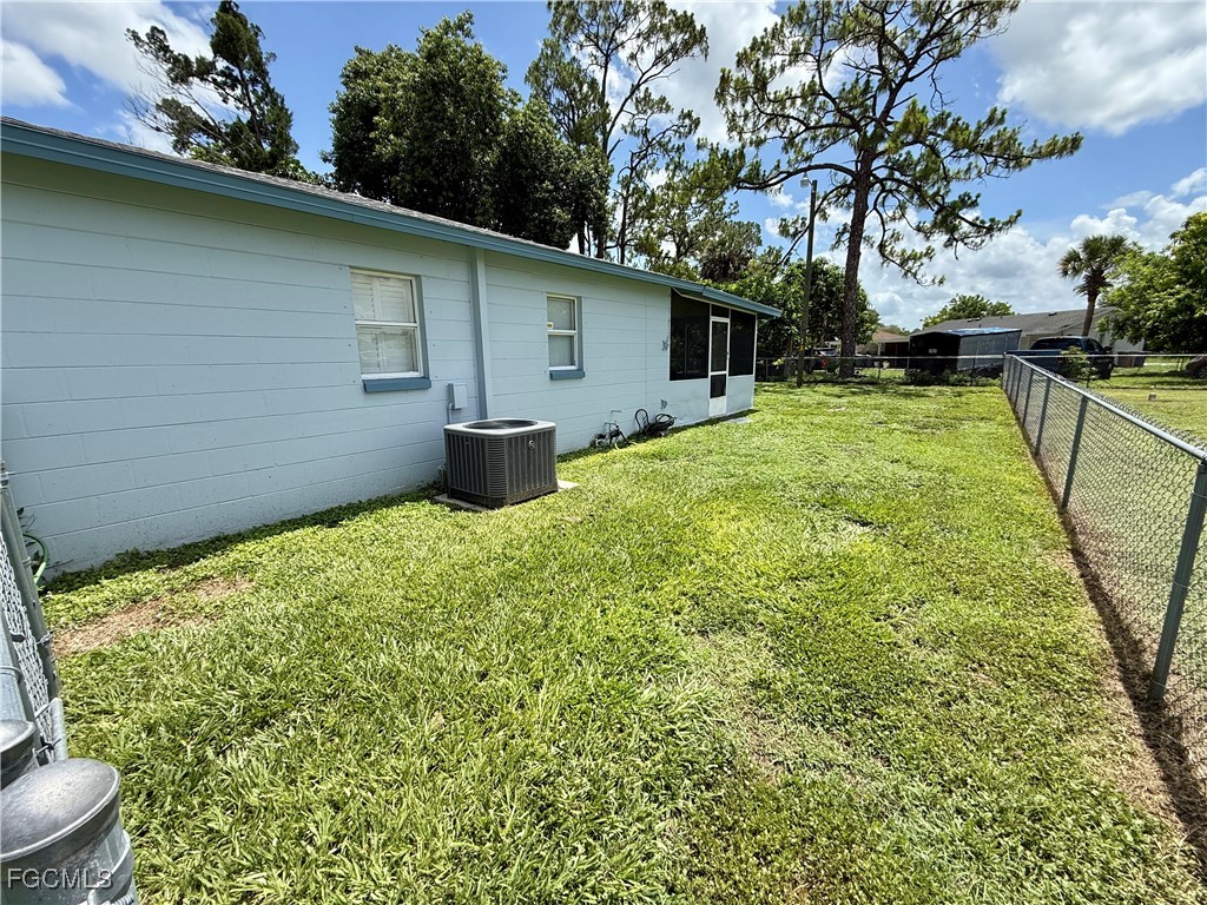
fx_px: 488
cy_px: 452
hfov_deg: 102.1
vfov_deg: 85.7
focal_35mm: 14
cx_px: 604
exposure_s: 1/1368
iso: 50
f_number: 2.2
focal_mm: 2.22
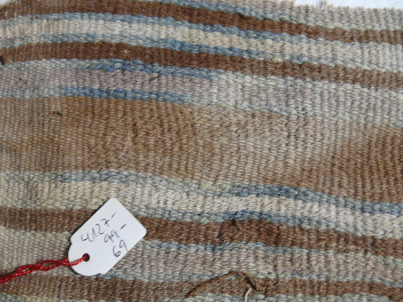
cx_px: 136
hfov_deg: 40.0
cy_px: 173
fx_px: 547
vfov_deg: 30.8
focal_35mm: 47
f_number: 2.8
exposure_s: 1/20
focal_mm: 7.4
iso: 200
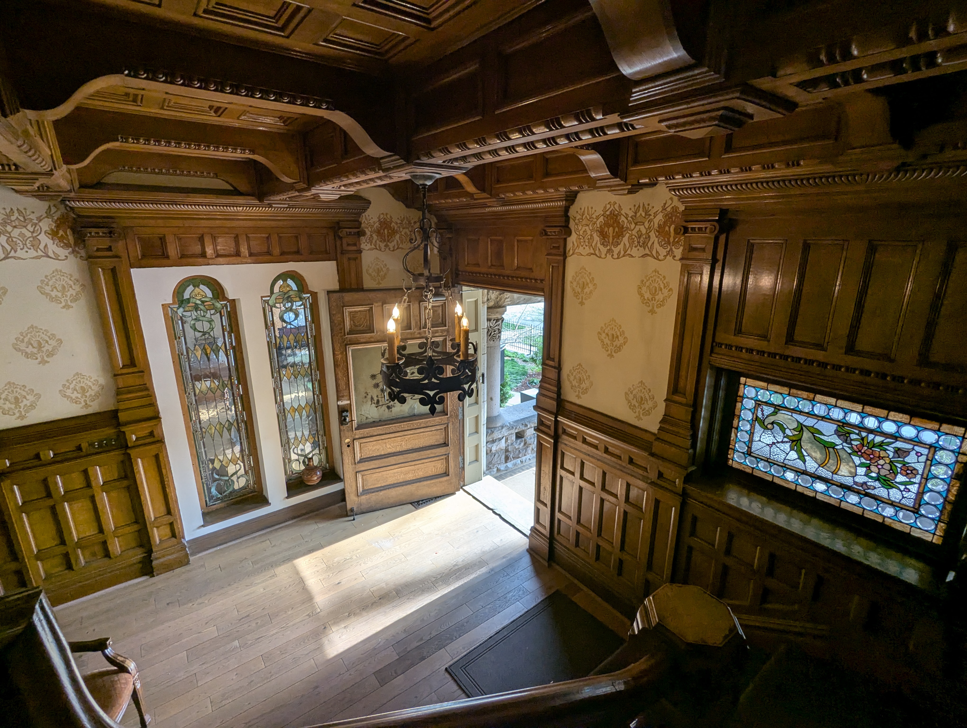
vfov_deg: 78.2
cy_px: 364
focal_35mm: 16
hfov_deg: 94.4
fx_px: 448
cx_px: 484
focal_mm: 2.35
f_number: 2.2
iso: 72
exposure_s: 1/106
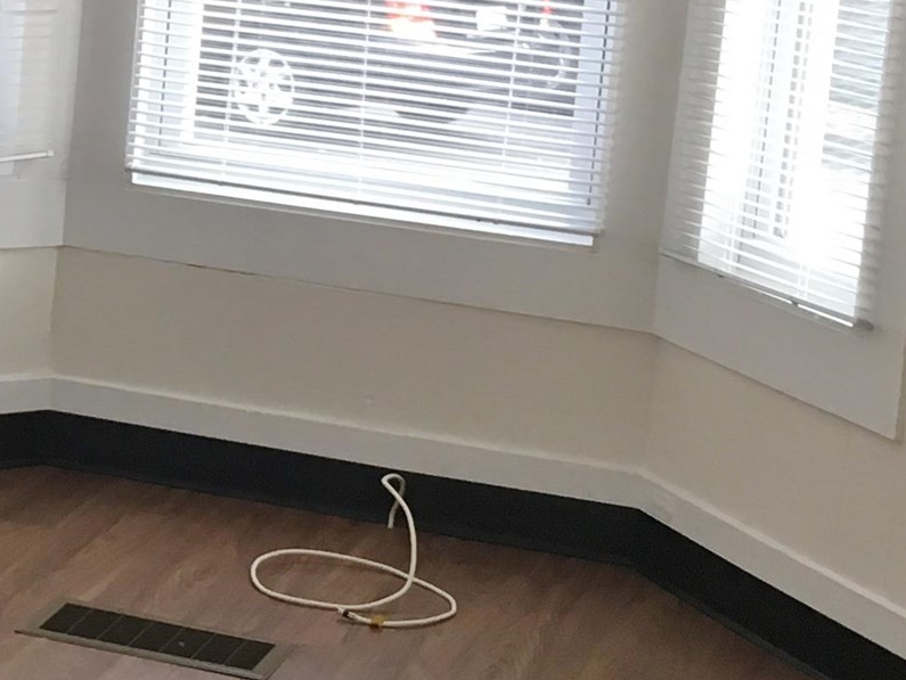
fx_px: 2933
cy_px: 25
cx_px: -190
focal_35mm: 112
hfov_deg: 16.8
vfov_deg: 13.1
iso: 50
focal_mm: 4.15
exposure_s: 1/30
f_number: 2.2
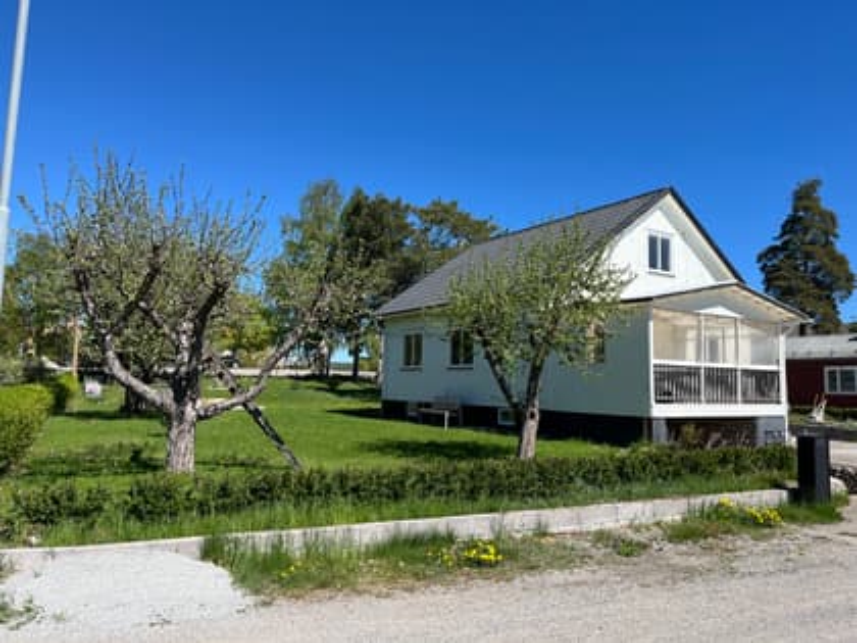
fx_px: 644
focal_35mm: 26
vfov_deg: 53.1
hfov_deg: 67.3
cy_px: 322
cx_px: 428
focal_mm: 5.1
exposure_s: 1/2899
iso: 50
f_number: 1.6
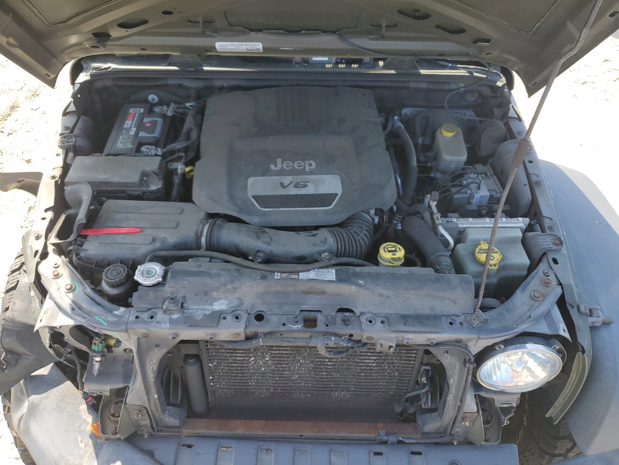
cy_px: 232
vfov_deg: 53.1
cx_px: 310
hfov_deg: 67.3
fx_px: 465
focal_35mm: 26
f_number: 1.5
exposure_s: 1/500
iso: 50
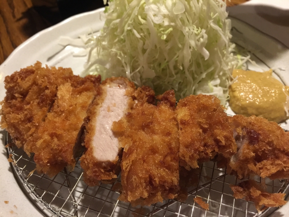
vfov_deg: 48.2
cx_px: 144
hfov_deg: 61.7
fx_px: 242
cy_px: 108
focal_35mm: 29
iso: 125
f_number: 2.2
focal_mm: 4.15
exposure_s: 1/15
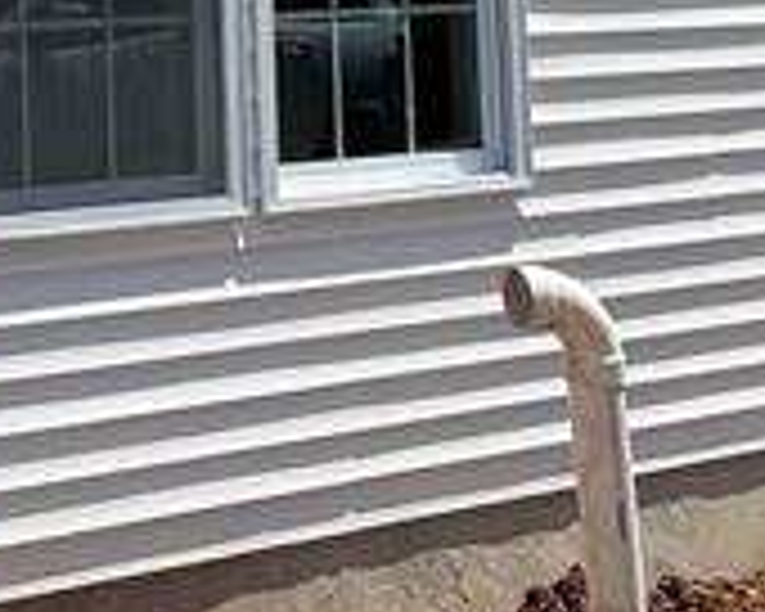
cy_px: -806
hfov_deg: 12.2
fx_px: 3464
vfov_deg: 9.2
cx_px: -279
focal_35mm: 153
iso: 32
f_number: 1.6
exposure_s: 1/3509
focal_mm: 4.2
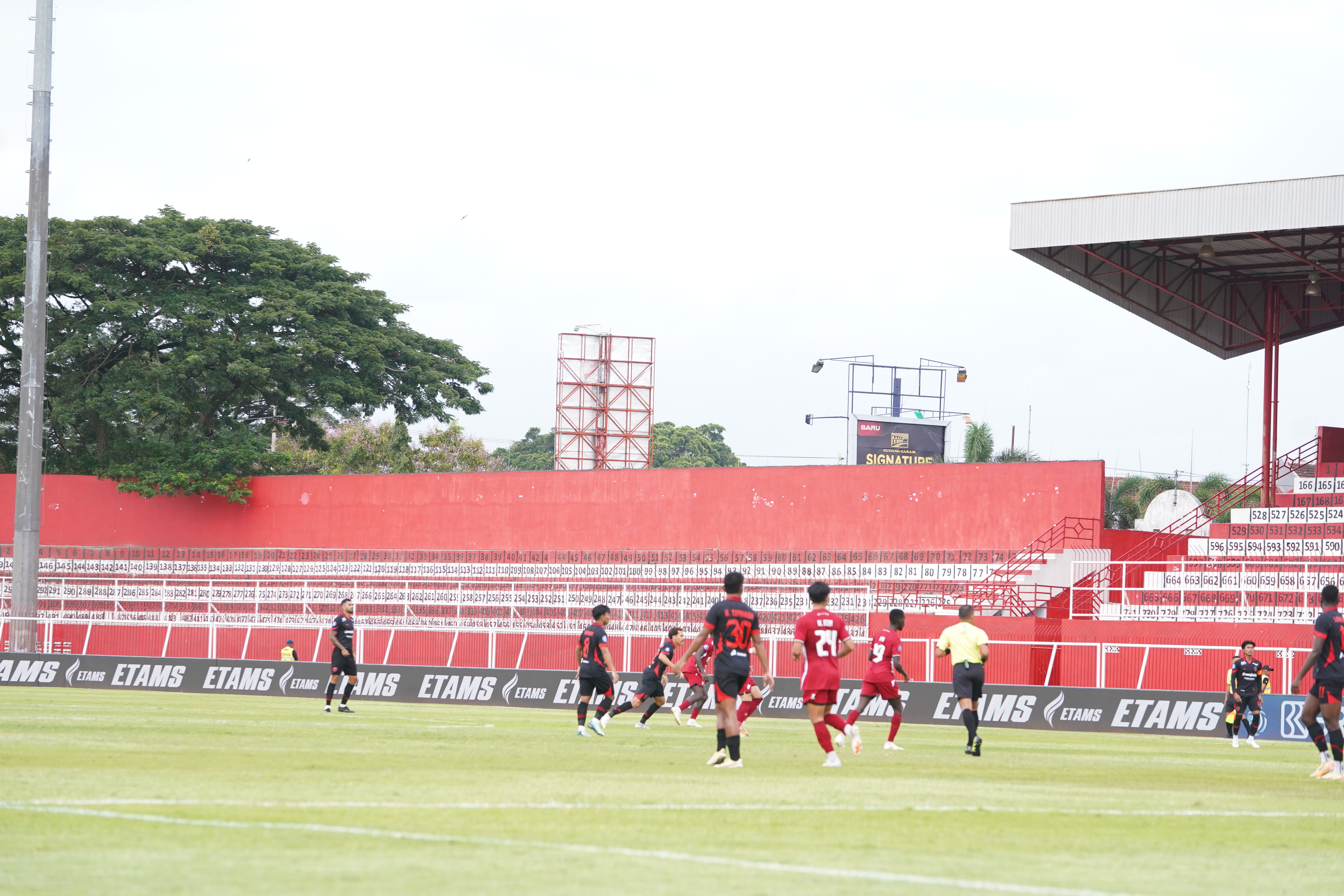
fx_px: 4592
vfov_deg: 11.1
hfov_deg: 16.7
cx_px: 672
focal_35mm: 123
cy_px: 448
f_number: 4.5
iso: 640
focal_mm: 123
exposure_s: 1/800
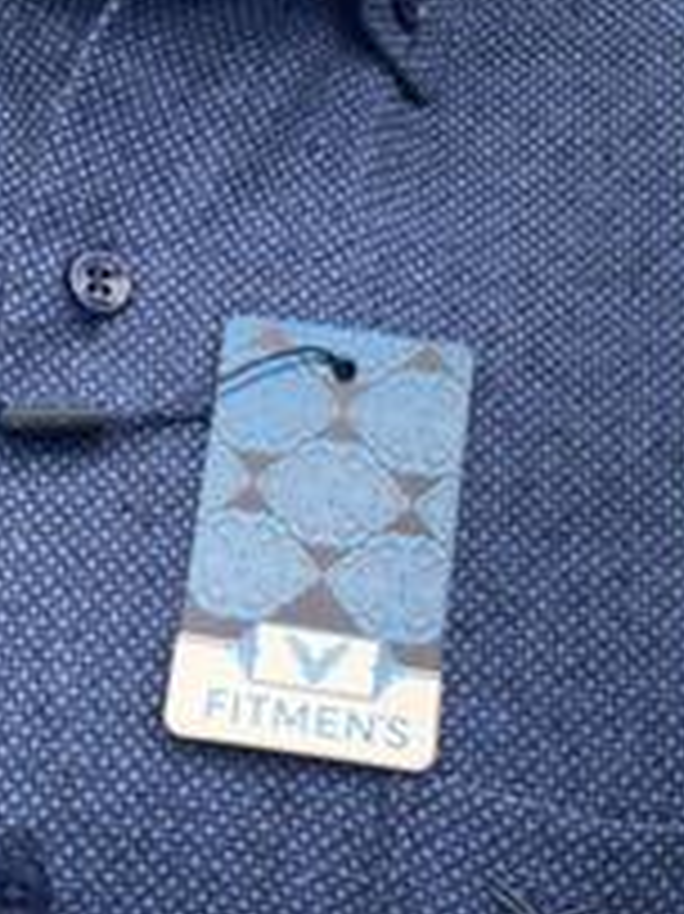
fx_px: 2796
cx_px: 130
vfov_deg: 18.4
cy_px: 169
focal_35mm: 106
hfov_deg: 13.9
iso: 25
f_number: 2
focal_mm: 6
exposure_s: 1/100
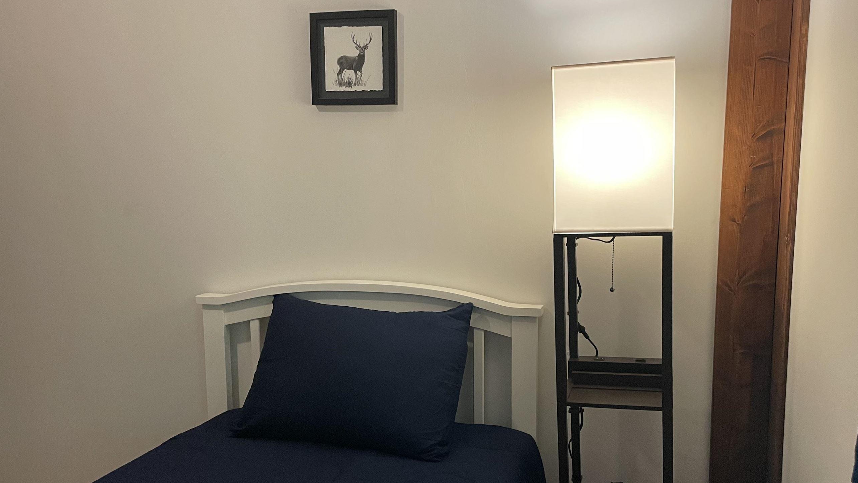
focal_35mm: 34
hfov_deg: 58.0
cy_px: 272
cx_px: 439
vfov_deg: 34.6
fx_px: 774
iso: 160
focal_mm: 4.2
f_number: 1.6
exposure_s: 1/60
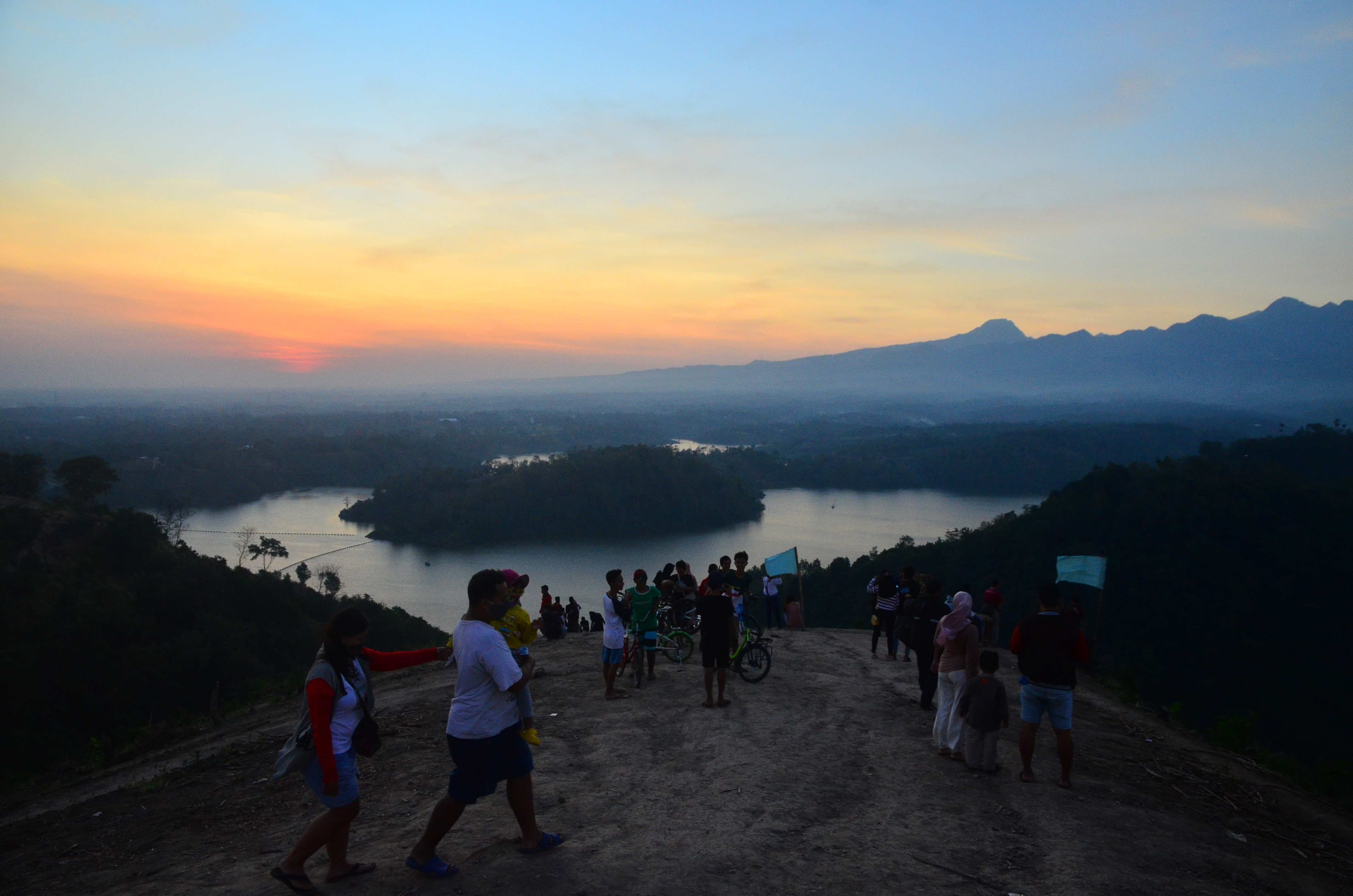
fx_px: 900
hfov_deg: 73.9
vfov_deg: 52.9
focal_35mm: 24
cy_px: 448
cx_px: 676
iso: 800
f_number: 8
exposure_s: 1/180
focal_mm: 16
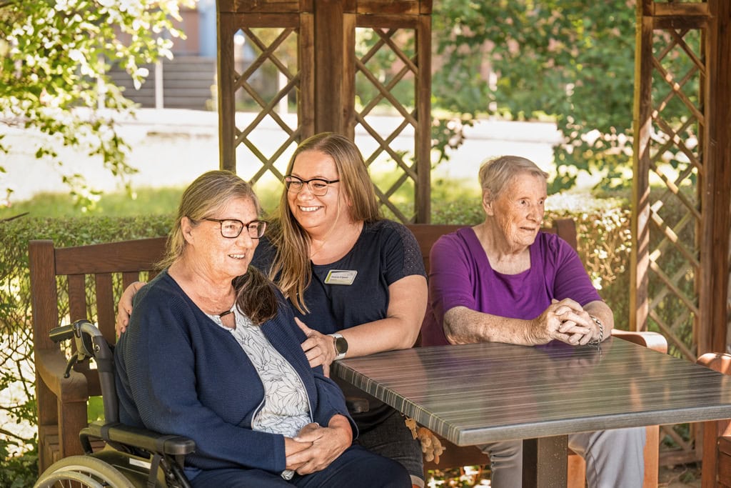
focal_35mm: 70
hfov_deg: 28.8
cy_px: 244
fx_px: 1421
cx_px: 366
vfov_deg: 19.5
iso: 400
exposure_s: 1/400
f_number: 3.2
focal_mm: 70
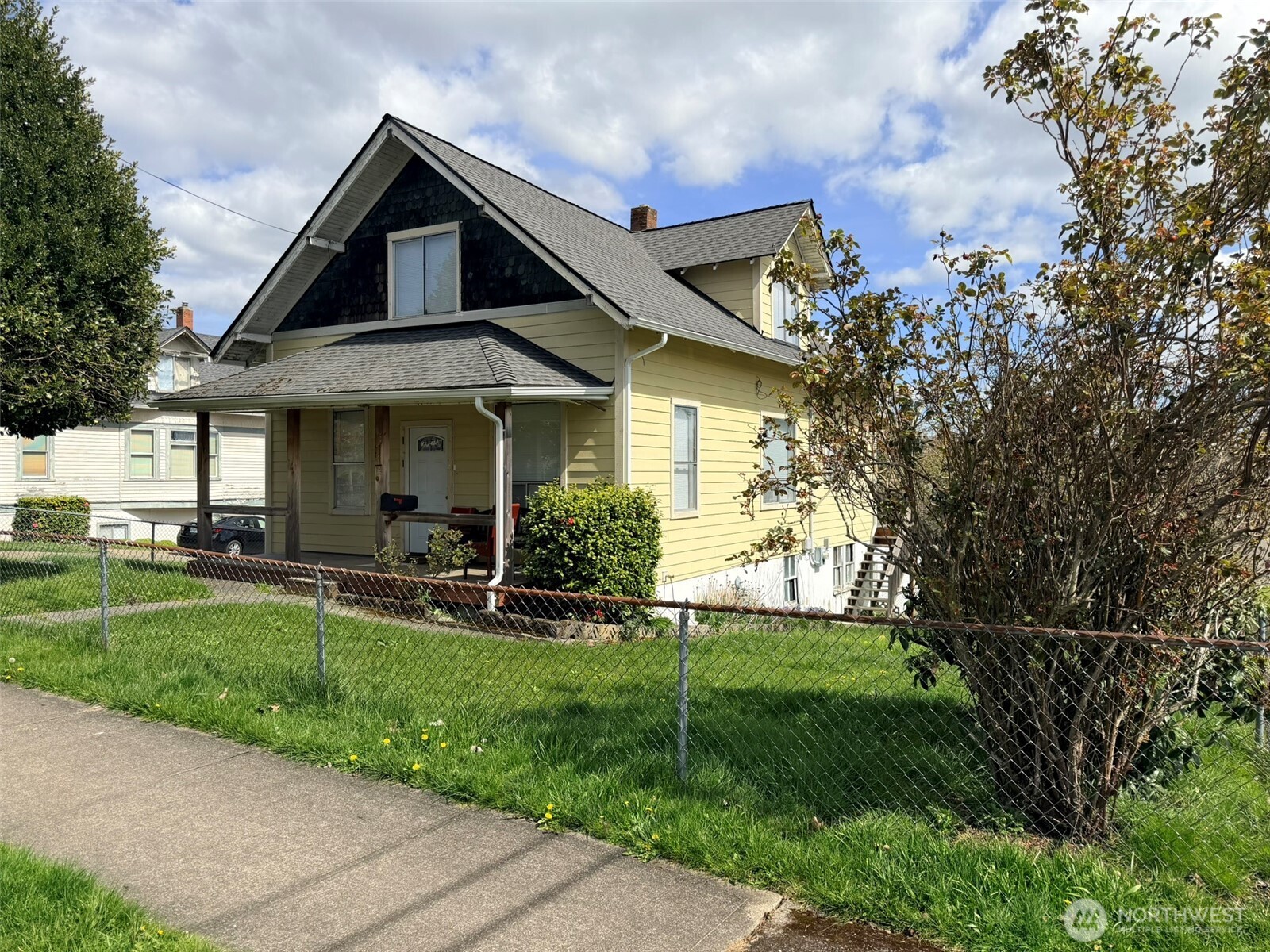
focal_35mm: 24
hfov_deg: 71.6
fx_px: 881
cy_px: 476
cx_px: 635
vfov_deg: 56.8
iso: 80
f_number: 1.78
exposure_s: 1/5714
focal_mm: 6.76
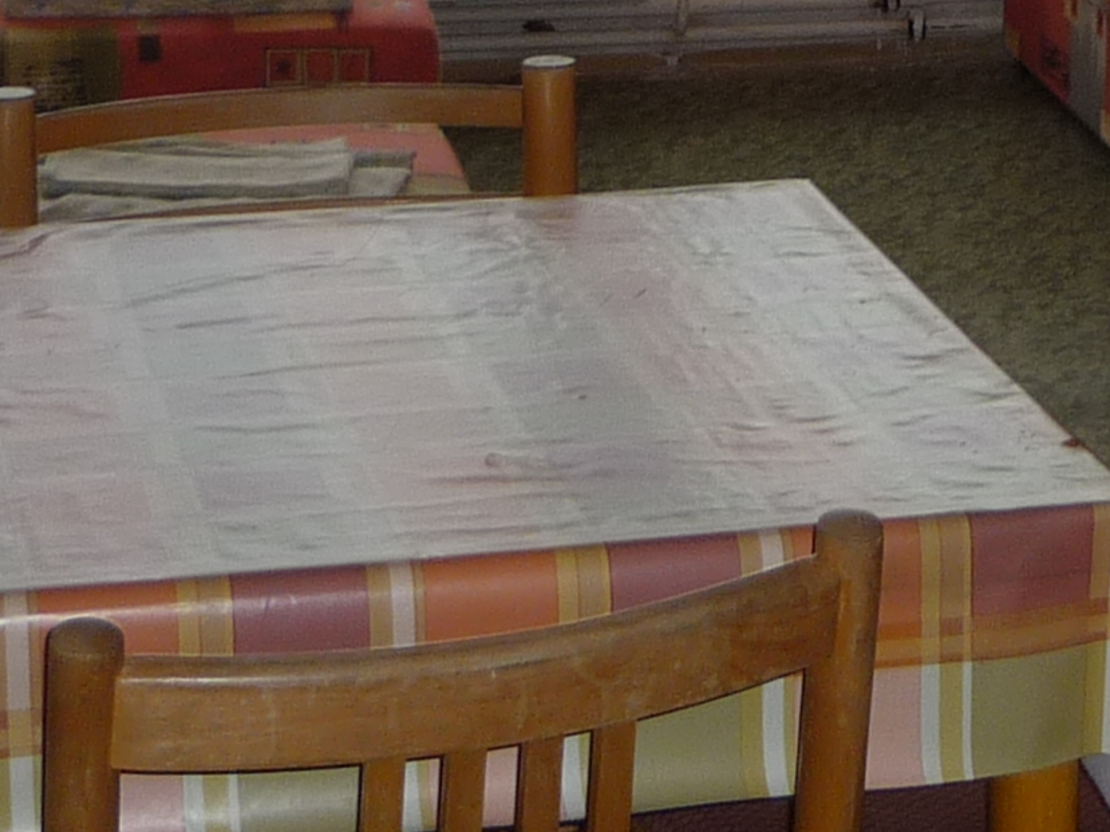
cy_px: -516
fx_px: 4167
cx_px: 913
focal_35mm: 130
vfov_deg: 10.9
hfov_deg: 15.1
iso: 100
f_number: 2.8
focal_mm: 5.5
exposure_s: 1/80
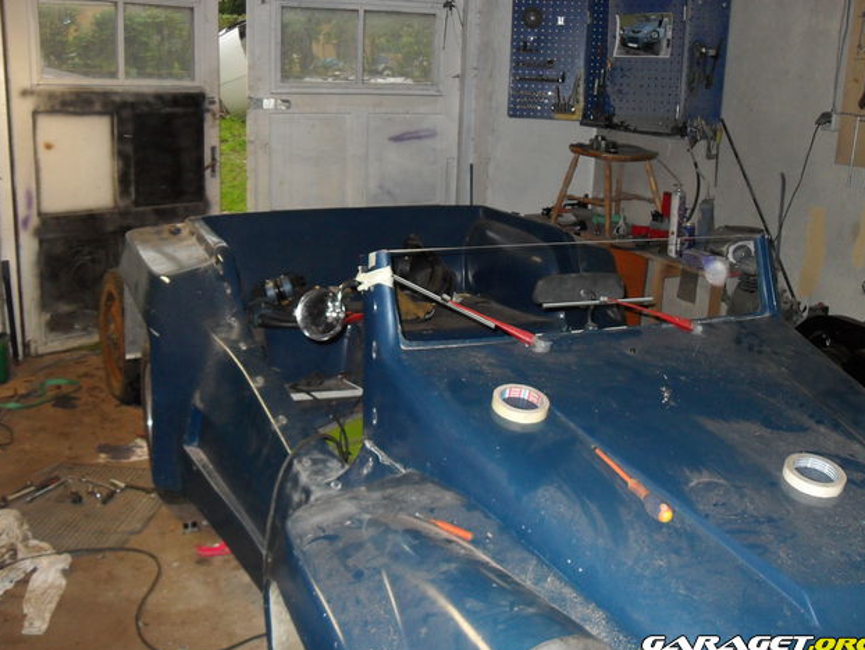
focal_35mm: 36
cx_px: 435
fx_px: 900
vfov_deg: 39.7
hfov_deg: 51.3
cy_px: 323
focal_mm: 6.2
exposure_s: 1/45
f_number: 2.8
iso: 200
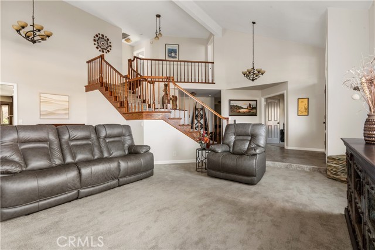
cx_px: 188
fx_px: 177
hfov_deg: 93.3
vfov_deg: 70.5
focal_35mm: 17
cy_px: 125
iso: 100
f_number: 9
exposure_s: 1.6
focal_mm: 17
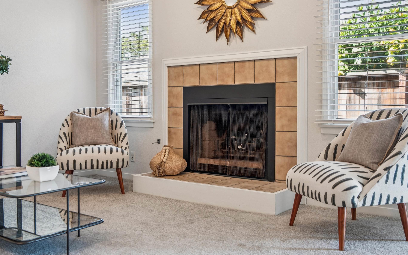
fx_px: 423
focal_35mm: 38
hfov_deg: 51.5
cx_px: 196
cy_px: 106
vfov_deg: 33.5
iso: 250
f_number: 5
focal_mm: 33
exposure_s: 1/15
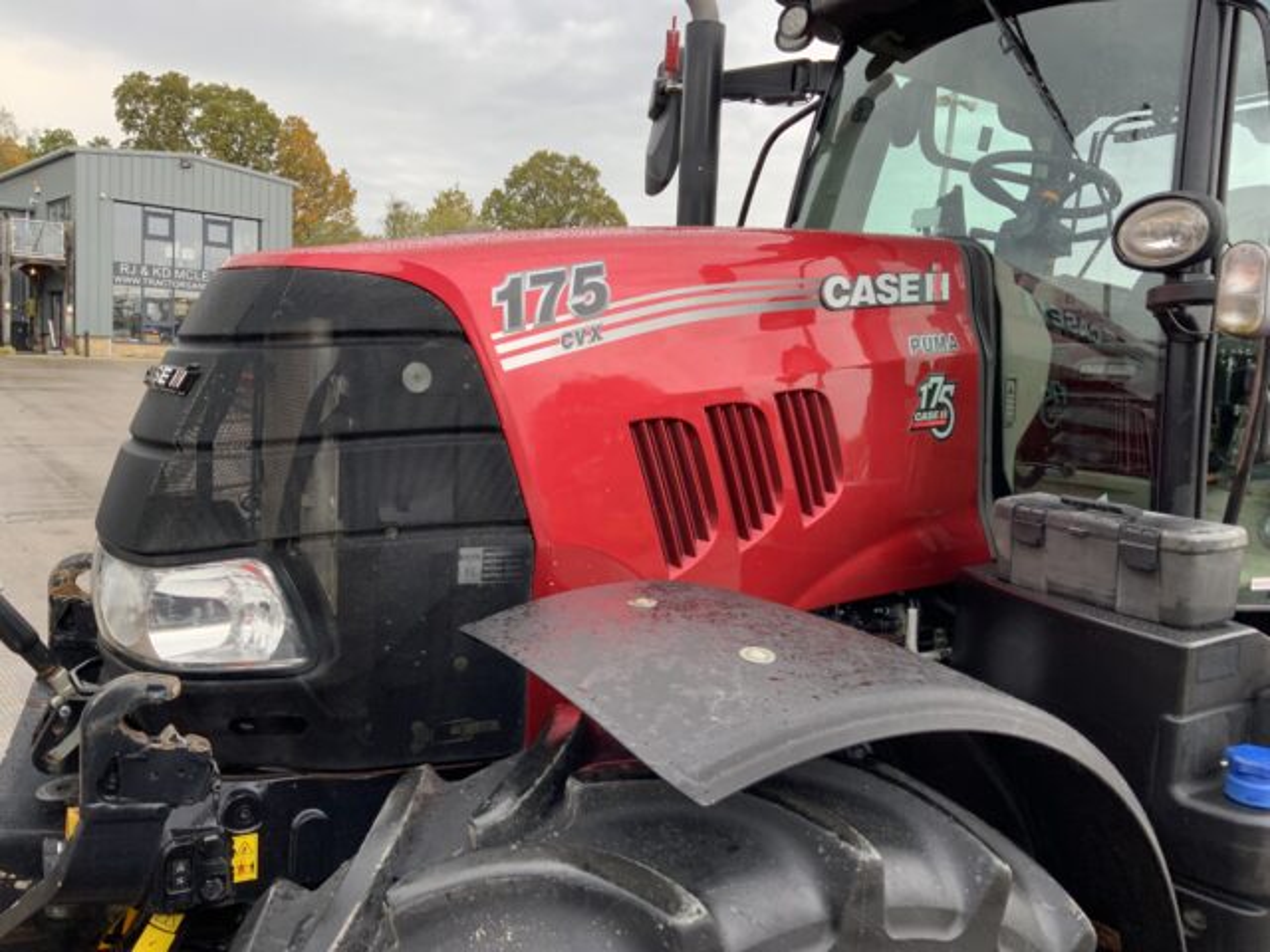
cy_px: 476
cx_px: 635
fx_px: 1064
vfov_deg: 48.2
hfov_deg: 61.7
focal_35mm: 29
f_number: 1.8
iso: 20
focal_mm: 3
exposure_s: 1/122
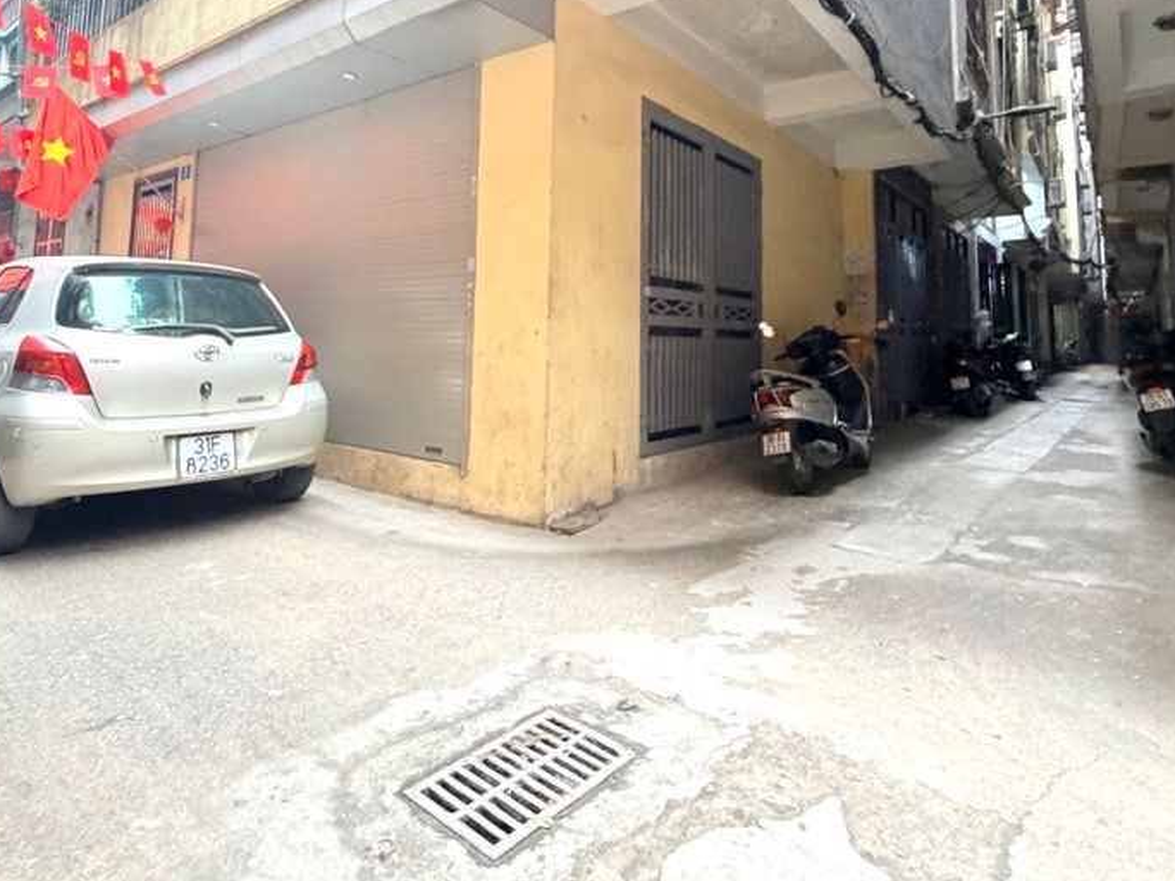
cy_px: 263
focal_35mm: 21
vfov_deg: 61.2
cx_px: 557
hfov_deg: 78.9
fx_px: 713
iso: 500
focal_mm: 2.22
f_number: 2.2
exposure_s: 1/60
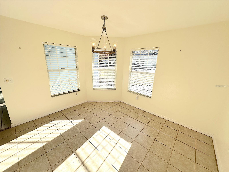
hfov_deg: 102.1
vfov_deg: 85.7
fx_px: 93
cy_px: 86
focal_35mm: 14
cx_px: 114
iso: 40
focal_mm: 2.22
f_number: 2.2
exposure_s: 1/651
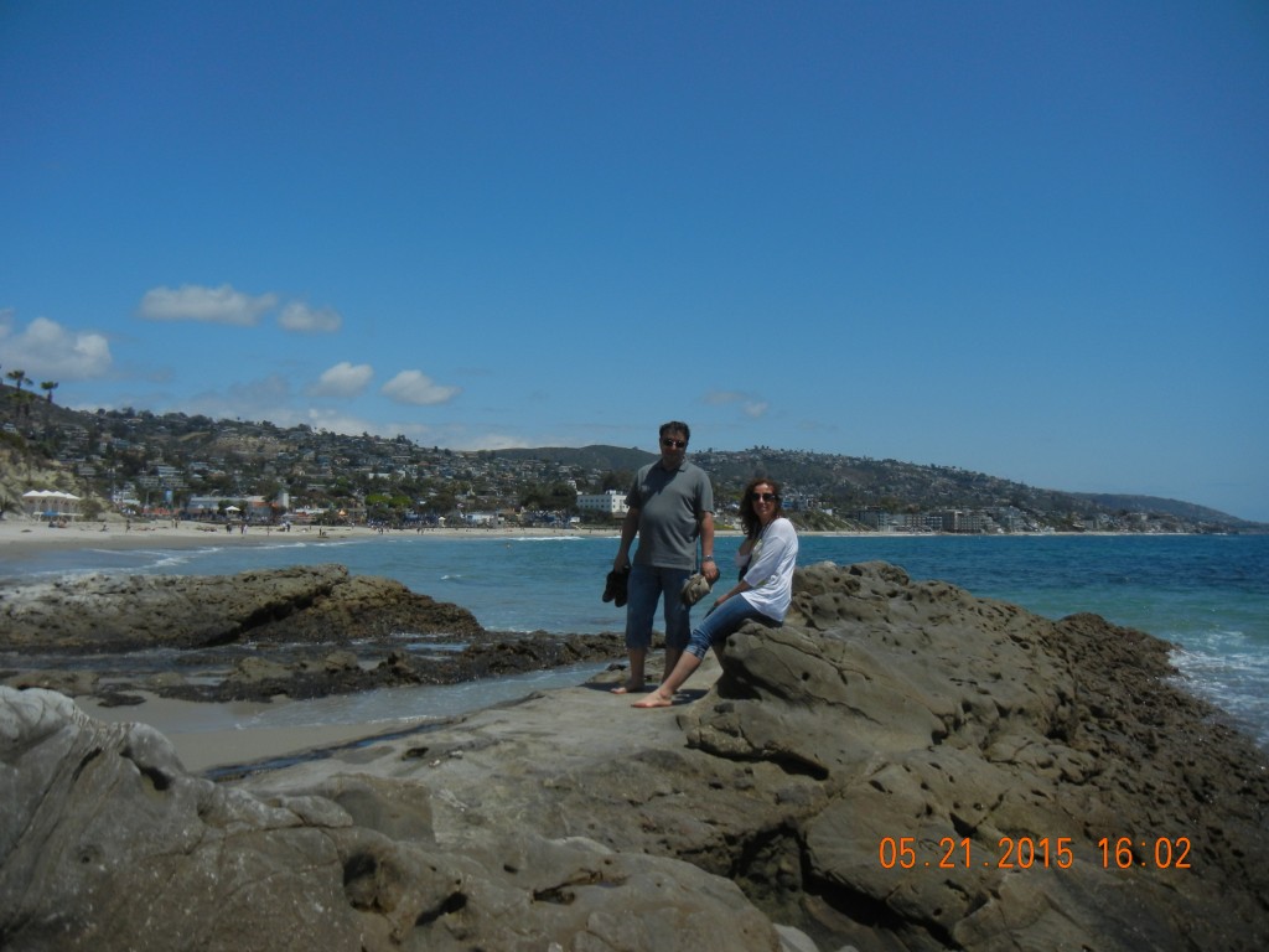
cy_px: 476
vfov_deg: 46.8
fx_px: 1100
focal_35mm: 30
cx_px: 634
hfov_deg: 60.0
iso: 160
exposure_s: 1/1082
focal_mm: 5.4
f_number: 7
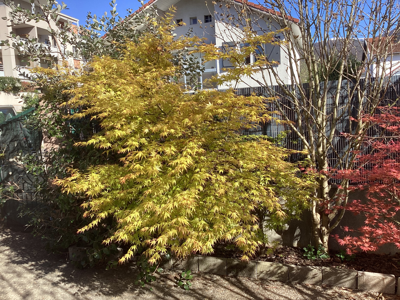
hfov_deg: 58.4
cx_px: 200
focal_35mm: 31
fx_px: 358
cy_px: 150
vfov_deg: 45.4
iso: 25
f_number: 2.4
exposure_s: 1/403
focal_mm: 3.3
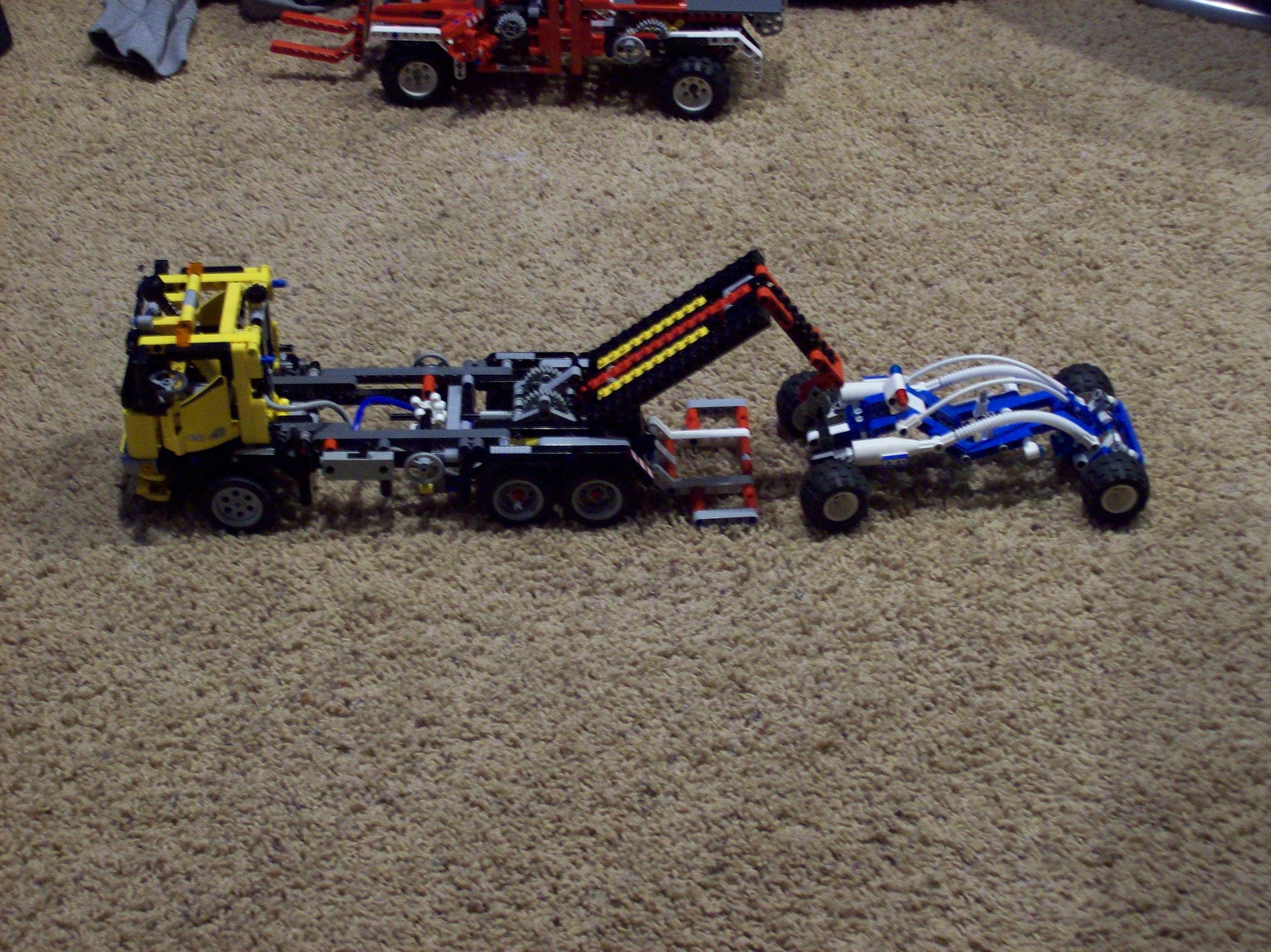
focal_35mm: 70
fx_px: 2569
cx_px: 636
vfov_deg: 21.0
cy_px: 476
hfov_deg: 27.8
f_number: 3.8
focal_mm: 11.6
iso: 200
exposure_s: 1/8
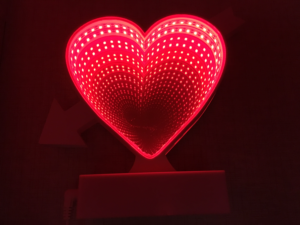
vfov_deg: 48.2
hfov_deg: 61.7
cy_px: 112
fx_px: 251
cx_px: 150
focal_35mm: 29
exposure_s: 1/17
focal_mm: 4.15
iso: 250
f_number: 2.2
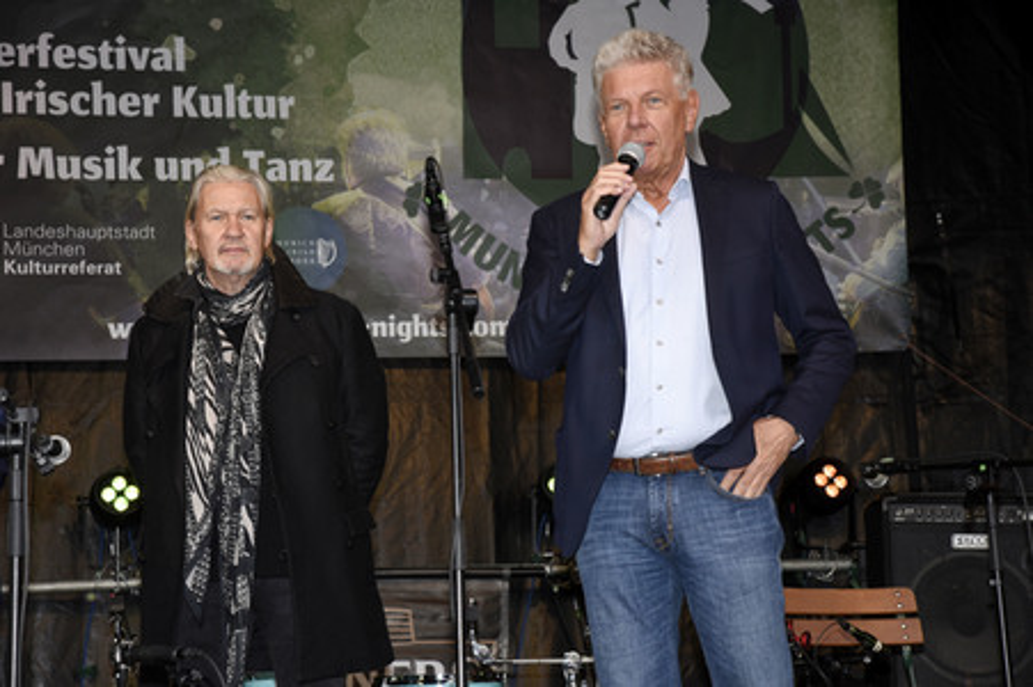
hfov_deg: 21.5
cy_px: 344
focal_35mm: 95
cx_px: 516
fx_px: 2724
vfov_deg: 14.4
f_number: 8
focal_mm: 95
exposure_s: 1/160
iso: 500
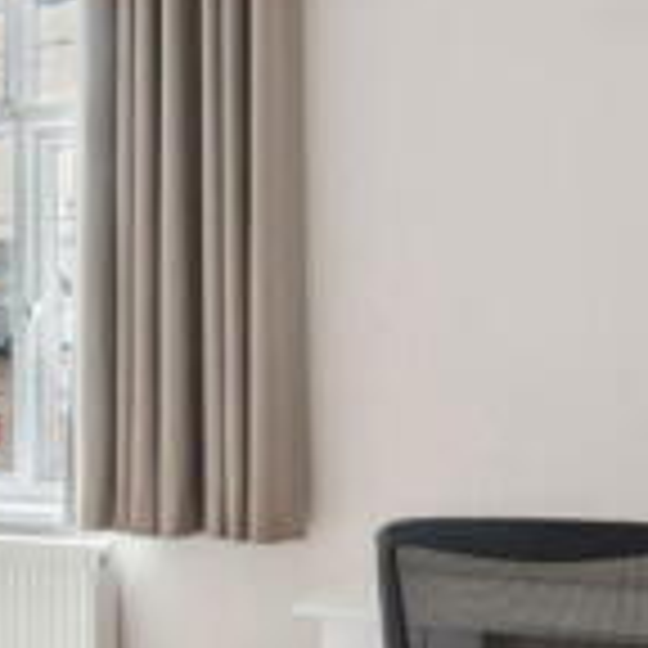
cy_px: 416
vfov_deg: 27.6
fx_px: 1313
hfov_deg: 27.1
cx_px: 110
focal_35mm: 62
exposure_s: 1/13
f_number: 4
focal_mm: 16
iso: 640
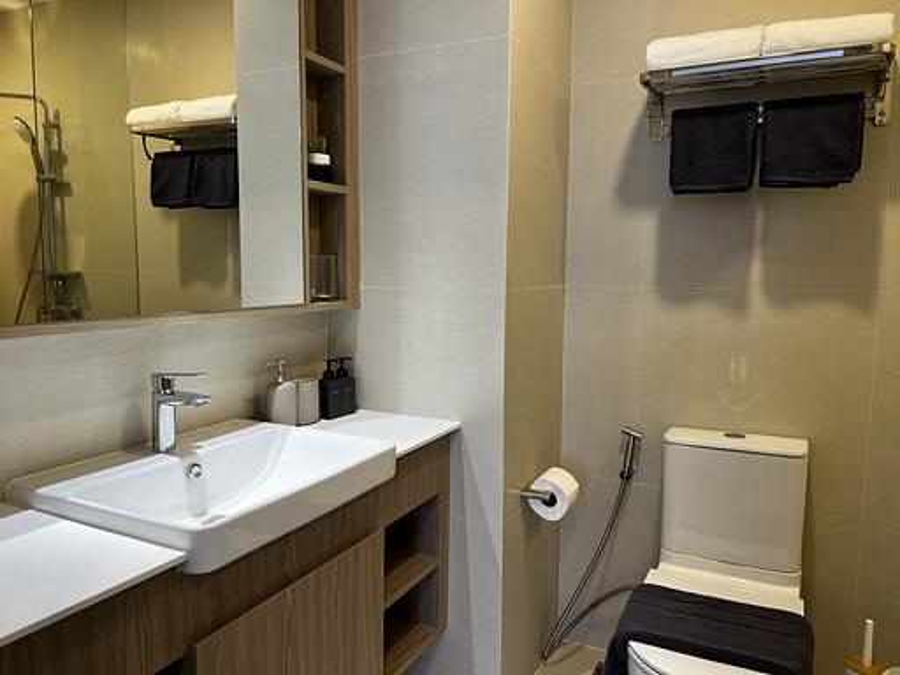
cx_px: 450
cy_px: 338
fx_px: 676
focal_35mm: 26
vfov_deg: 53.1
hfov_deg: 67.3
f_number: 1.5
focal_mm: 5.7
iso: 100
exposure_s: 1/100
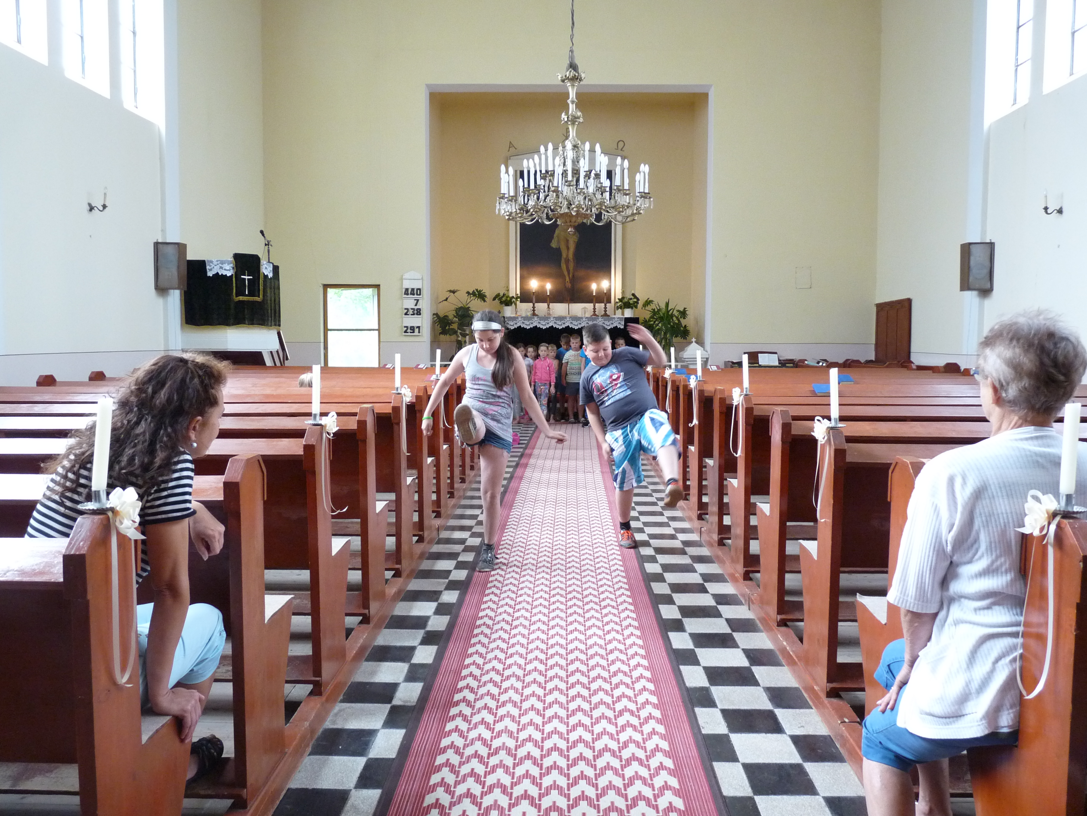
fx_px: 848
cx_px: 544
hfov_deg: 65.3
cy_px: 408
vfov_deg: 51.4
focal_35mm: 27
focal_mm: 4.8
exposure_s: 1/30
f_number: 2.8
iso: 320
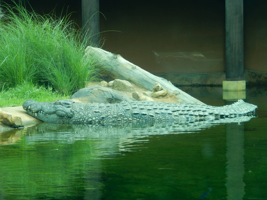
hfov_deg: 16.8
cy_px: 100
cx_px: 134
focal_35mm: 117
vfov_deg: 12.7
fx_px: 902
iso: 125
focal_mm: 21
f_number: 5.5
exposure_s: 1/60
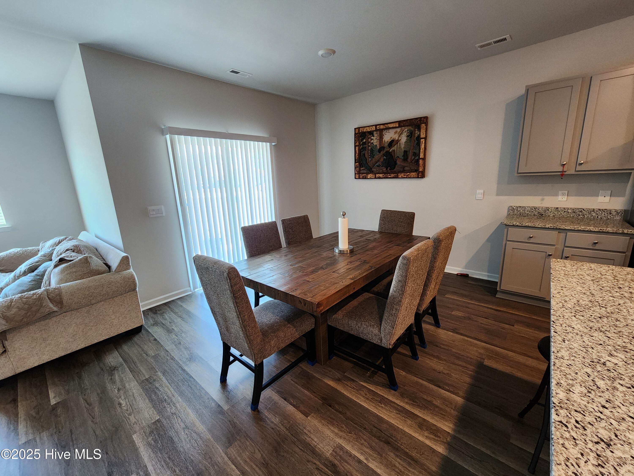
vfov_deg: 89.9
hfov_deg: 106.2
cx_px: 317
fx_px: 238
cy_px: 238
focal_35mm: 13
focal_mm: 2.2
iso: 320
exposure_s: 1/60
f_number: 2.2
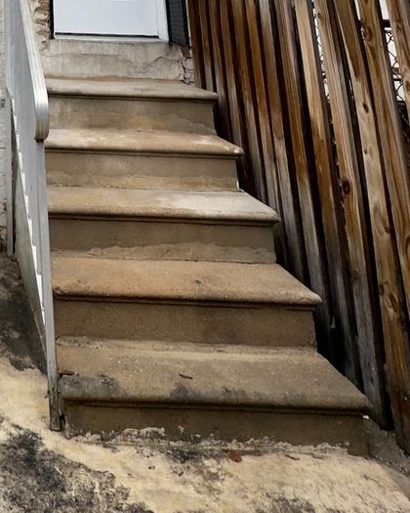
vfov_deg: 32.8
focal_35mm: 40
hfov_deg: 31.8
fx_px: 607
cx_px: -70
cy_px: -168
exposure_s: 1/172
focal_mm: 2.22
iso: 40
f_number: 2.2
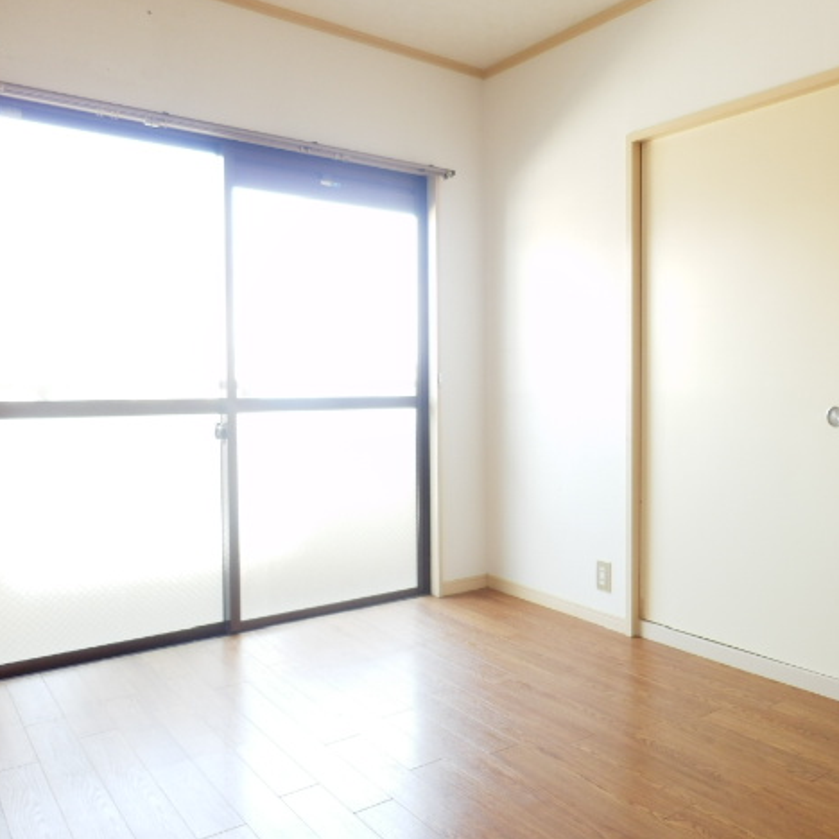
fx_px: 795
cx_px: 511
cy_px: 412
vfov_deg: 55.6
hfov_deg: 55.1
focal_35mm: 29
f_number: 3
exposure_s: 1/30
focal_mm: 4.2
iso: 160
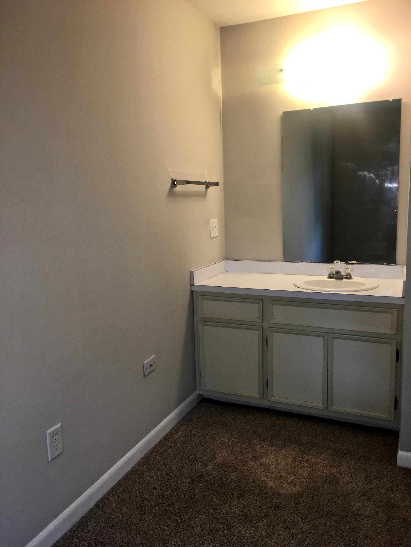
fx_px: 459
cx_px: 206
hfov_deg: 48.2
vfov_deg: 61.7
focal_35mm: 29
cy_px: 274
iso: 64
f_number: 2.2
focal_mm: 4.15
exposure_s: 1/20
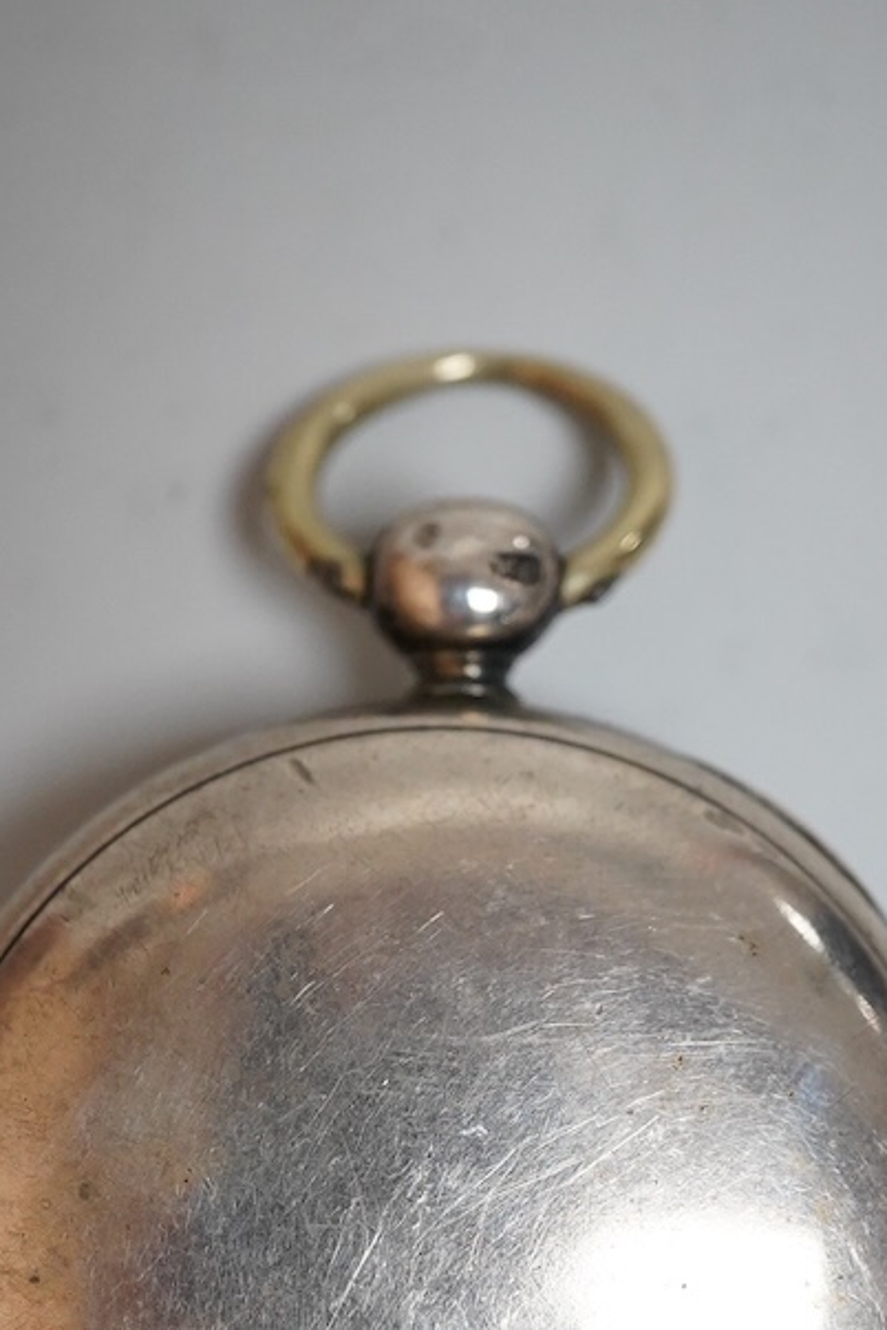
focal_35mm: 84
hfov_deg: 16.3
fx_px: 3104
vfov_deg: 24.0
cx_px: 415
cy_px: 936
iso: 2500
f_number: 5
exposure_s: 1/500
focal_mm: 30
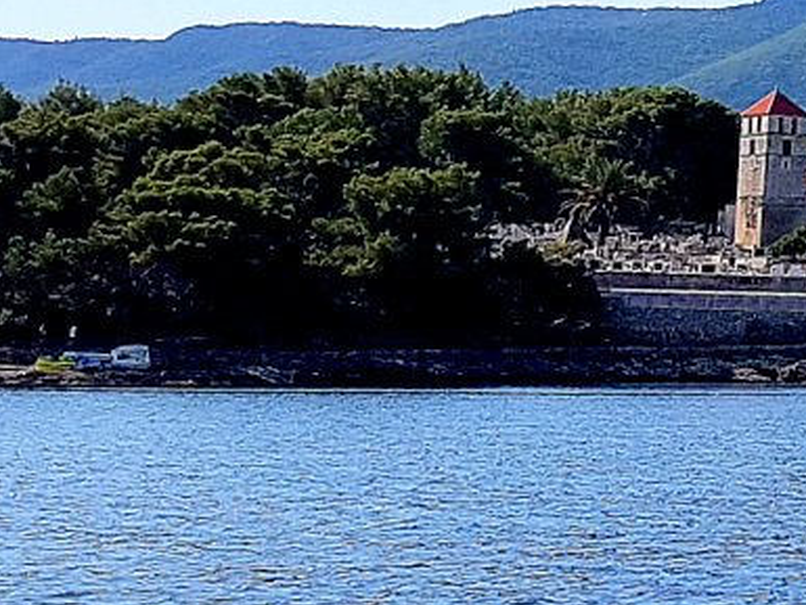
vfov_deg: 17.0
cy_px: -219
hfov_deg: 22.9
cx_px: 852
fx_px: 1887
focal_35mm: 81
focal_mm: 4.2
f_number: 1.7
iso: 40
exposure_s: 1/3968
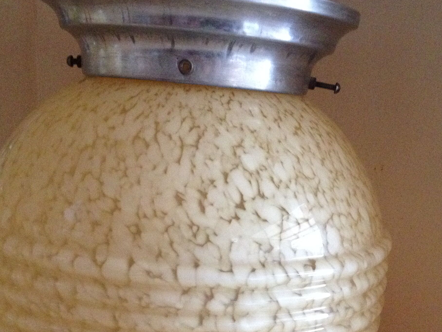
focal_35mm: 63
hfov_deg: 30.7
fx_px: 804
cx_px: 242
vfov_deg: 23.2
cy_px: 221
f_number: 2.4
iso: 400
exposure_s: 1/15
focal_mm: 4.28
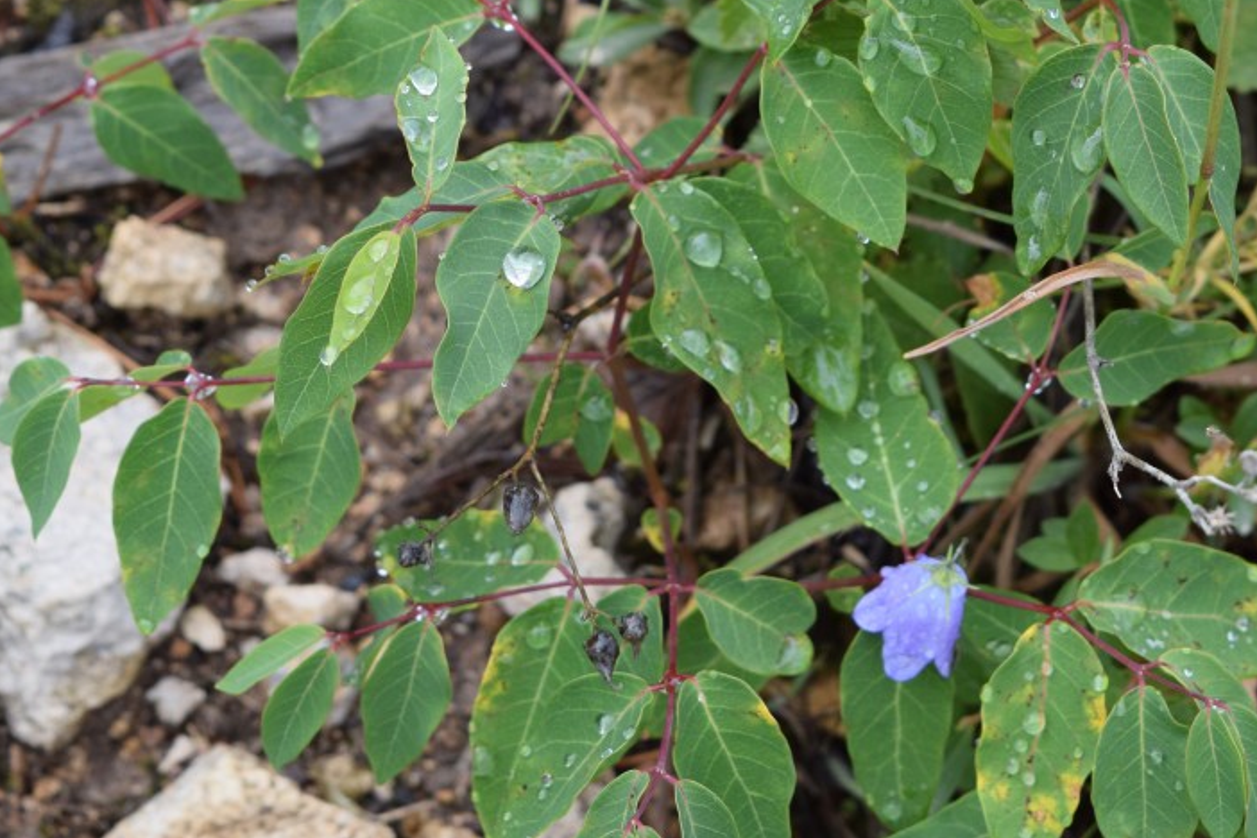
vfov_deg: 13.0
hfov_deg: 19.4
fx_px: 3666
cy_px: 304
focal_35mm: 105
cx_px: 813
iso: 400
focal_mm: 48
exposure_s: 1/250
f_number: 8
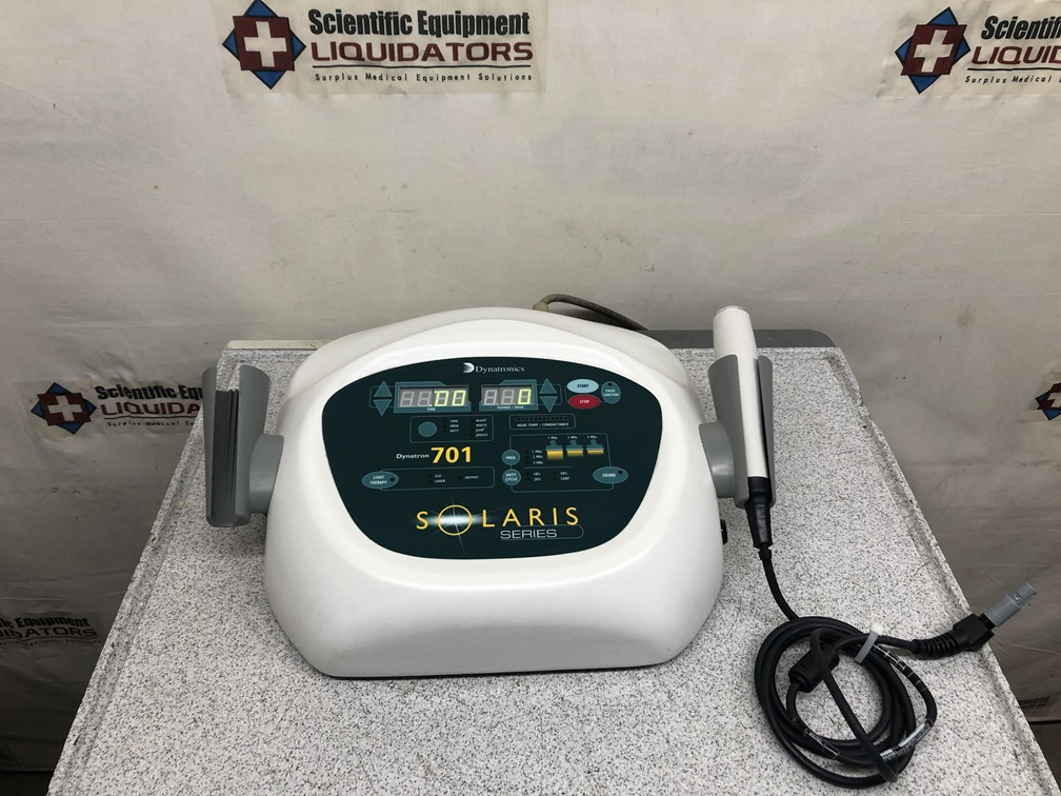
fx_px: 858
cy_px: 398
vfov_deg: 49.7
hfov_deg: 63.4
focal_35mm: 28
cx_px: 530
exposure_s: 1/40
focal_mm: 3.99
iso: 20
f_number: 1.8
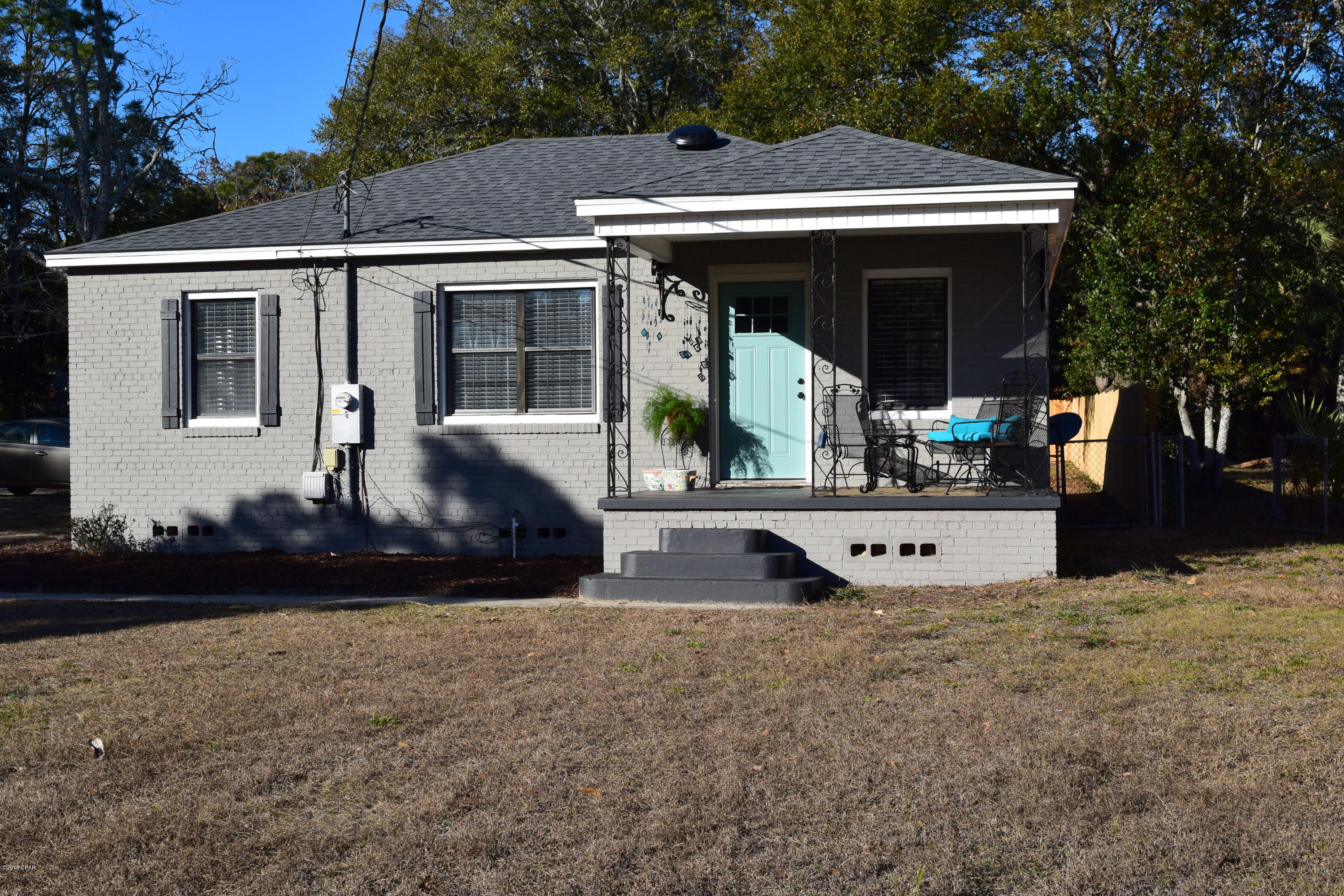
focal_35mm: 45
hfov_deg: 43.6
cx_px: 672
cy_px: 448
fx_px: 1680
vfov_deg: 29.9
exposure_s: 1/500
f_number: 11
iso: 280
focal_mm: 30
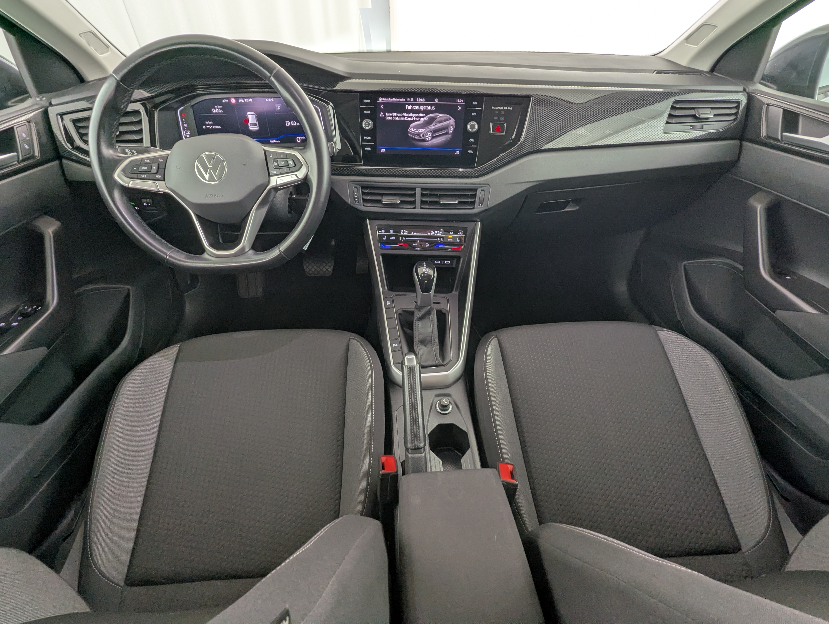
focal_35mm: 16
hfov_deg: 94.4
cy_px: 312
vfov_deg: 78.2
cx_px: 414
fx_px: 384
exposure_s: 1/33.3
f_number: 2.2
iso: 82
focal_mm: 2.35
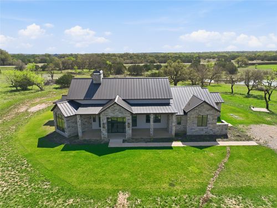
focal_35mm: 24
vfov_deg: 56.8
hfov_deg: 71.6
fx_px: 192
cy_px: 104
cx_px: 138
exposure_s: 1/3200
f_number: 2.8
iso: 200
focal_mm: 12.3
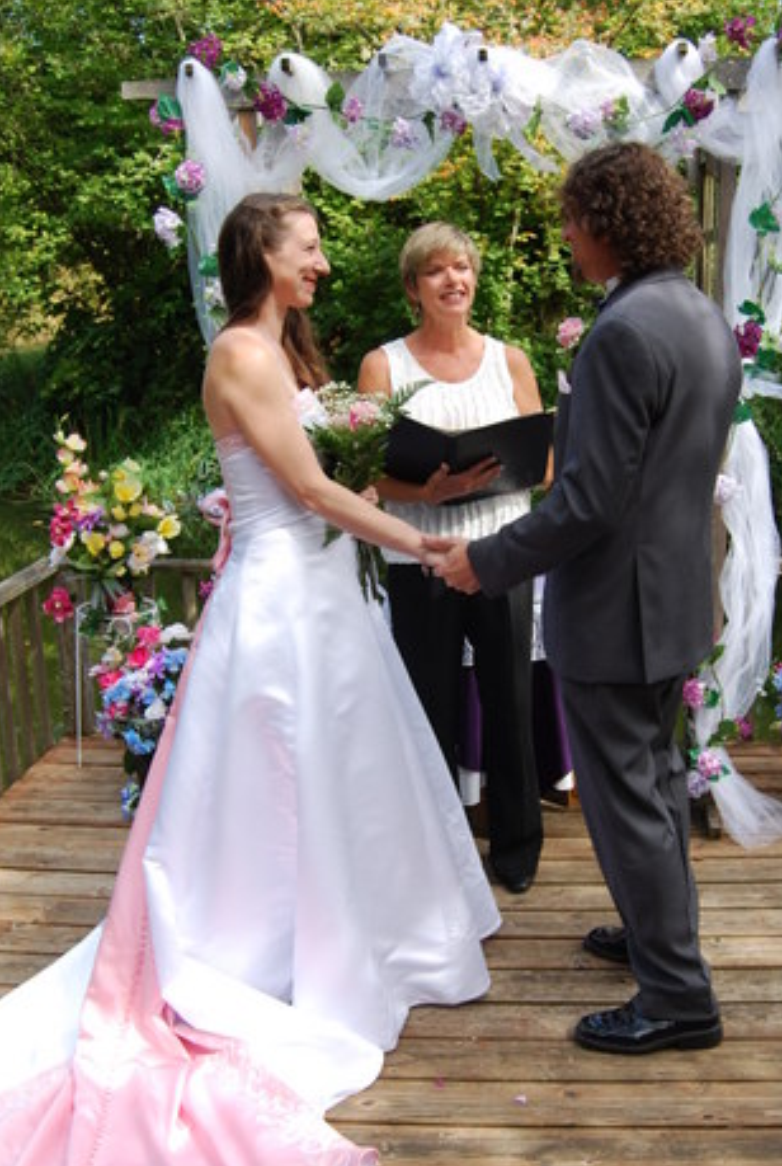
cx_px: 476
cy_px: 602
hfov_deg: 33.7
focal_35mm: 40
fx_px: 1288
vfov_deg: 48.7
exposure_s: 1/125
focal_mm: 19
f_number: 5.6
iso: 100
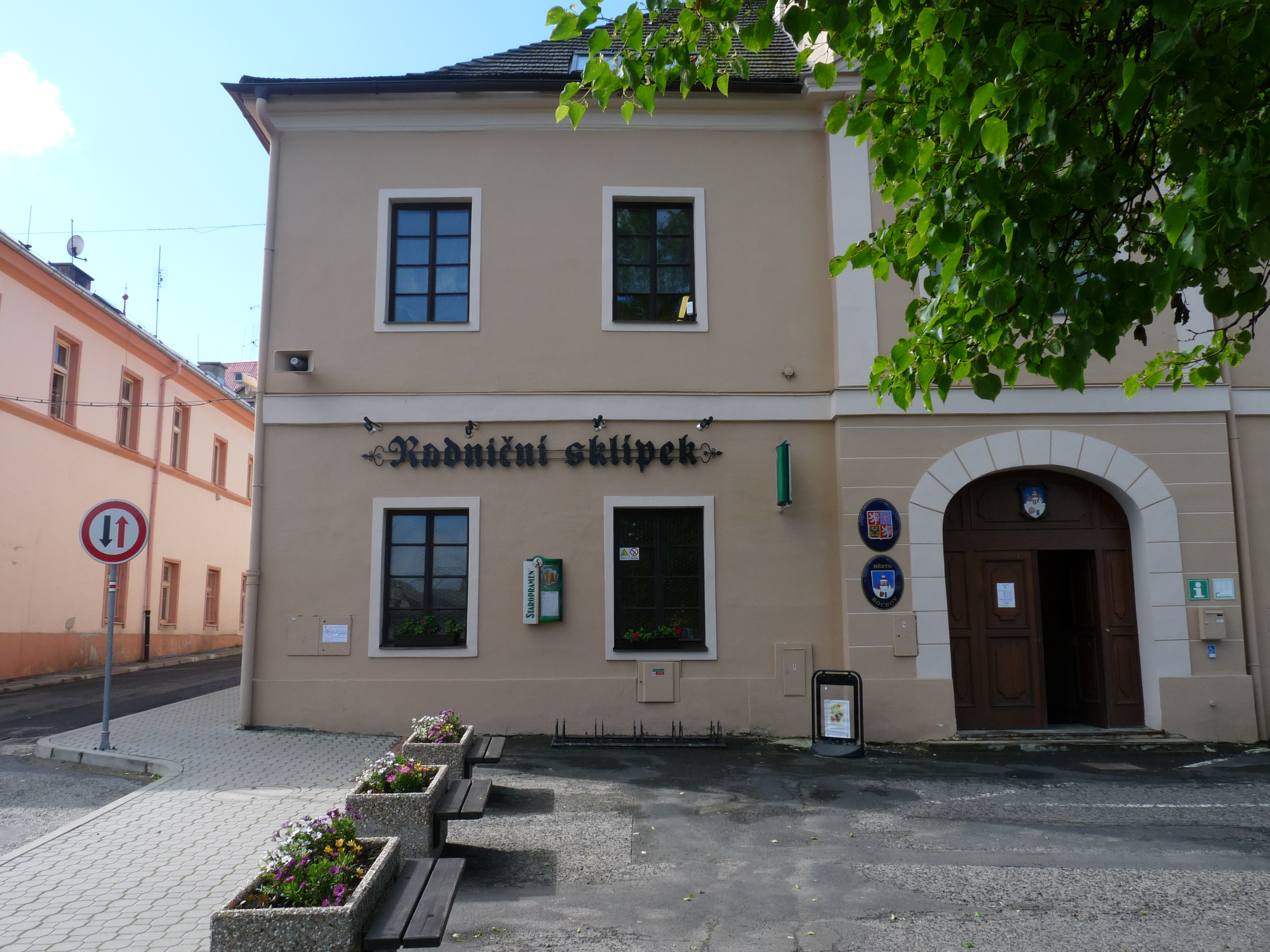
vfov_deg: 51.4
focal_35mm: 27
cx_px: 635
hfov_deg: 65.3
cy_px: 476
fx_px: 991
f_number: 5
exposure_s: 1/200
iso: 100
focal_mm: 4.8
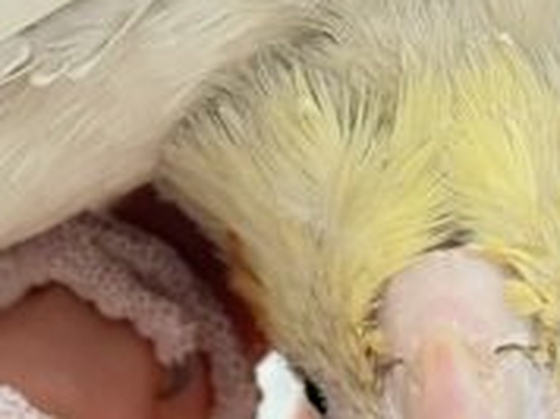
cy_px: 170
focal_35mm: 187
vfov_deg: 7.9
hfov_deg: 10.6
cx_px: 252
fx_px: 3021
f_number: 1.6
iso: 64
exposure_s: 1/100
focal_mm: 5.96
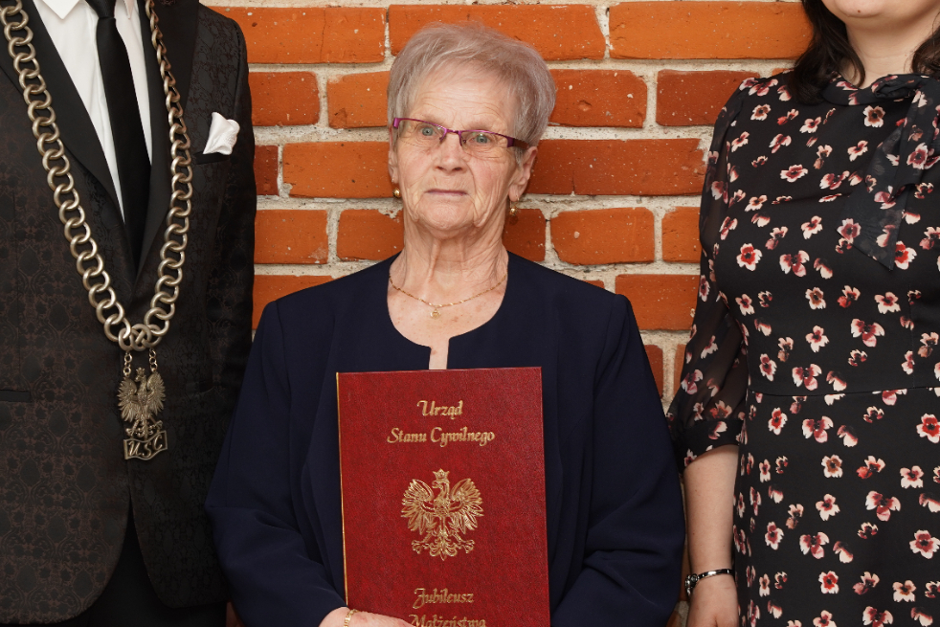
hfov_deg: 14.8
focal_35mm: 139
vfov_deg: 9.9
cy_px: 355
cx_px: 510
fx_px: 3630
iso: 640
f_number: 7.1
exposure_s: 1/100
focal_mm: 105
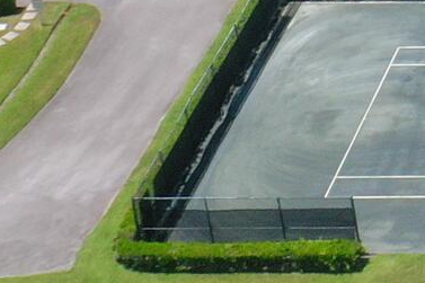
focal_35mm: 223
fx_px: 2631
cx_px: 1280
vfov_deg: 5.6
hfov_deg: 7.9
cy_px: -673
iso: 100
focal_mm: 10.26
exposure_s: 1/160
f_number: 11
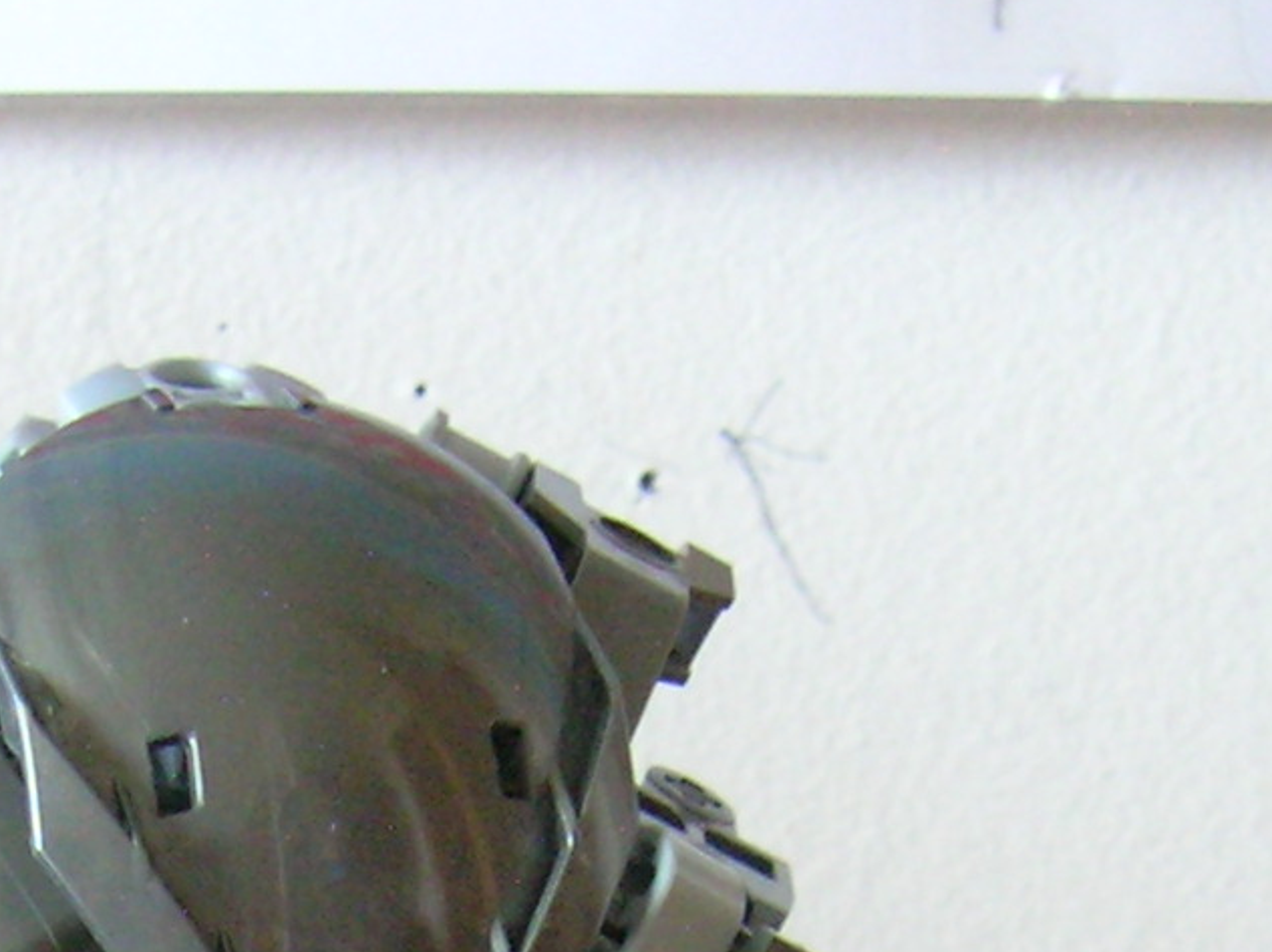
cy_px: 1598
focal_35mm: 123
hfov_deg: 15.9
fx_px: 4516
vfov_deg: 11.3
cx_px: 268
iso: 200
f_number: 2.9
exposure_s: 1.59
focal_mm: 5.7
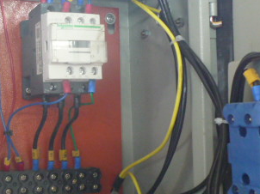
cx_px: 45
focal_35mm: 53
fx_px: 398
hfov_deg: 34.8
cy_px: 105
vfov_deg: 27.5
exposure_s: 1/15
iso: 400
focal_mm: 4.4
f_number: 2.8
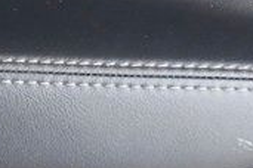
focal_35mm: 359
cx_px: -368
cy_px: -29
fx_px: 2523
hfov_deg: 5.5
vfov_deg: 3.8
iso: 2500
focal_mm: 40
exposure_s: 1/100
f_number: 6.3
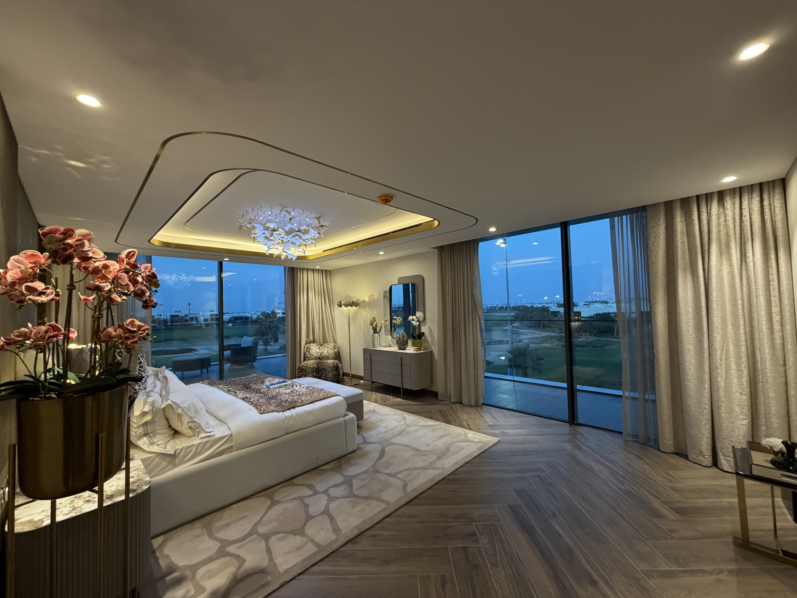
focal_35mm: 14
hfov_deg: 102.1
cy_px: 299
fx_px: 322
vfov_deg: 85.7
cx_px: 398
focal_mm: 2.22
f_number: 2.2
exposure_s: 1/100
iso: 250
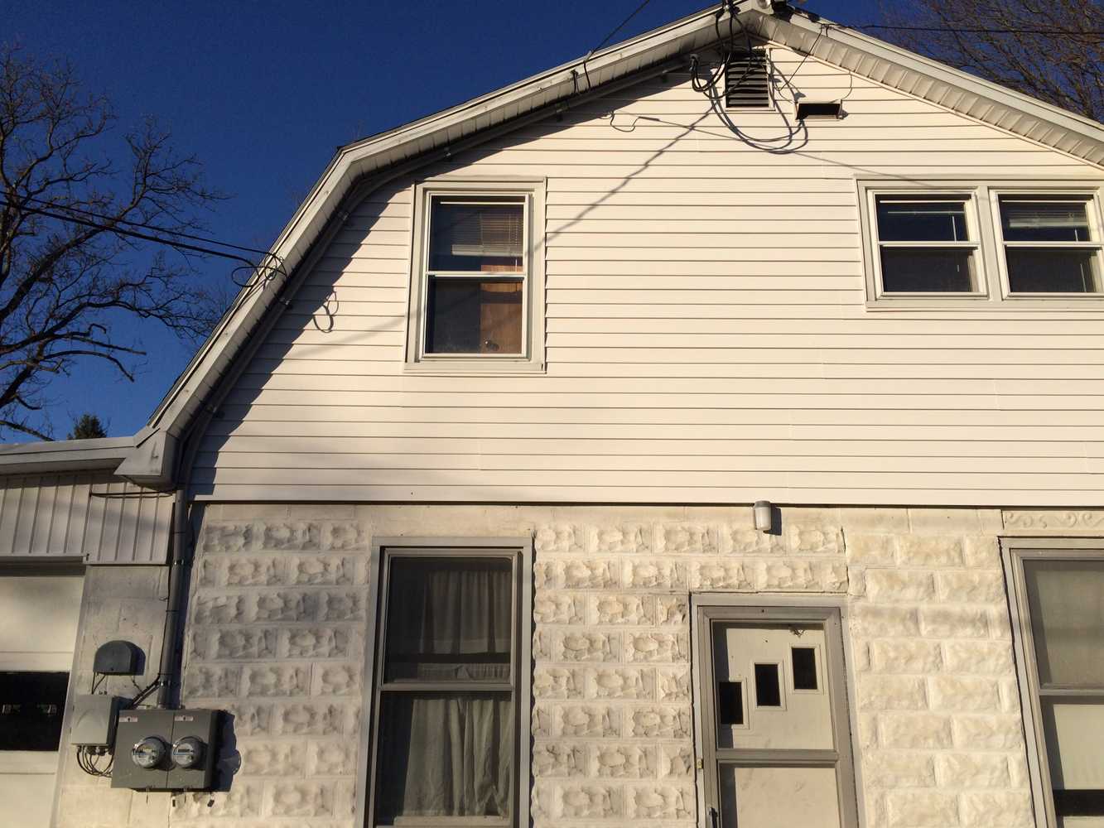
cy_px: 414
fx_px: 925
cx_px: 552
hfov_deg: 61.7
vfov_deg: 48.2
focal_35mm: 29
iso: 32
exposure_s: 1/4566
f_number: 2.2
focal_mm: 4.15
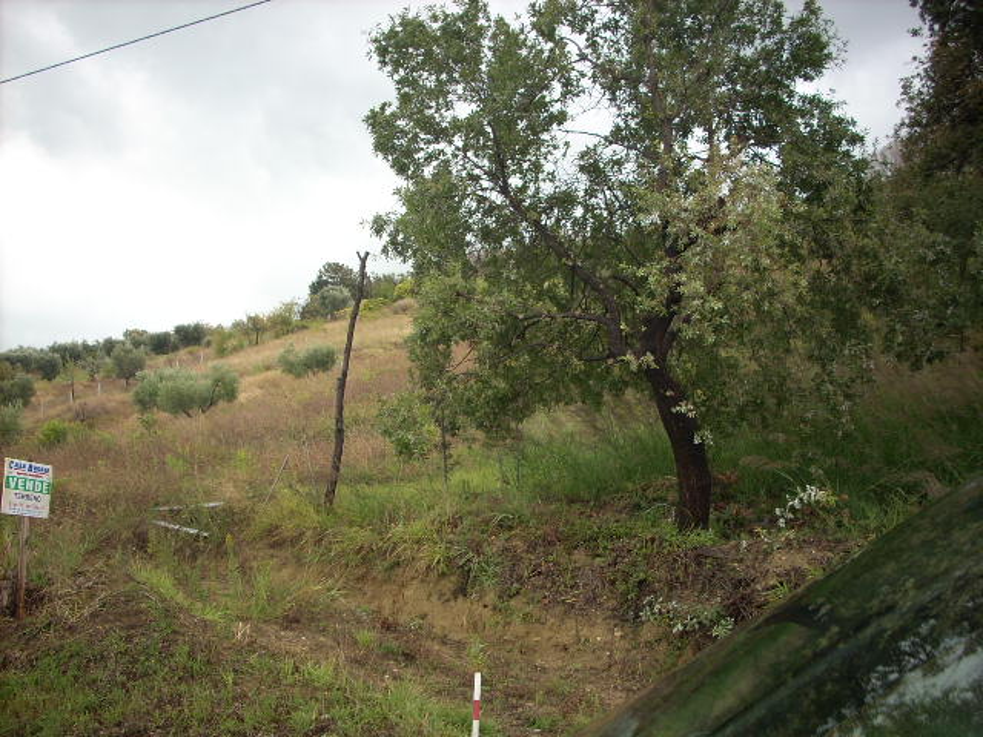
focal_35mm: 37
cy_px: 368
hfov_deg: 50.1
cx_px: 492
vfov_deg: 38.7
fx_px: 1051
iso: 64
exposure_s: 1/120
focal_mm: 6.2
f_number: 2.8
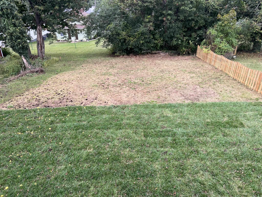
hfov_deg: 67.3
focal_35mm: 26
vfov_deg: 53.1
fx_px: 197
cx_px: 131
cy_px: 98
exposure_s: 1/147
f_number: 1.5
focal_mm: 5.7
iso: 32
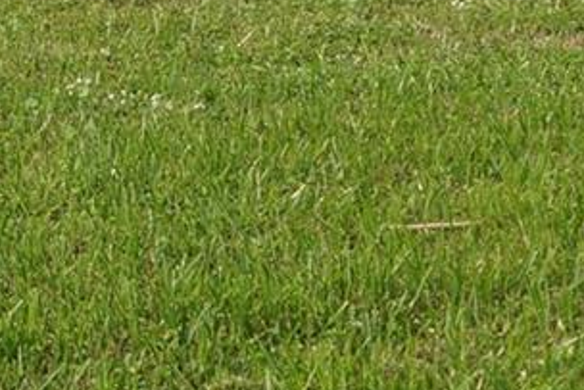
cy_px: 51
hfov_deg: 11.1
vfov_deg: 7.5
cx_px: -108
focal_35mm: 182
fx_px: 2954
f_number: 5.6
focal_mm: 18
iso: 100
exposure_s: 1/125
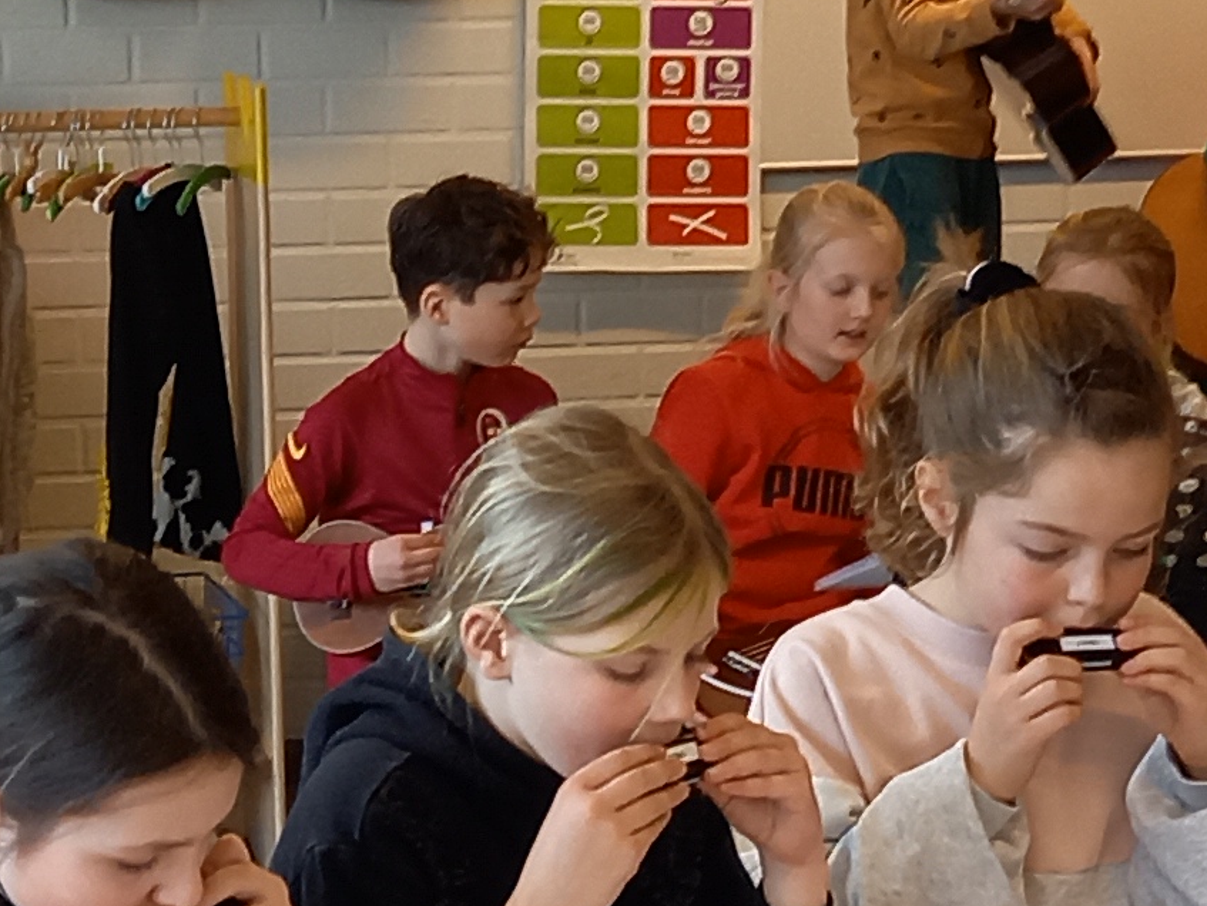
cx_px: 466
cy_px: 597
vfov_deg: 12.5
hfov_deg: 16.7
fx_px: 4116
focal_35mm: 118
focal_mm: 4.65
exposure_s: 1/50
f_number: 1.8
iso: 160
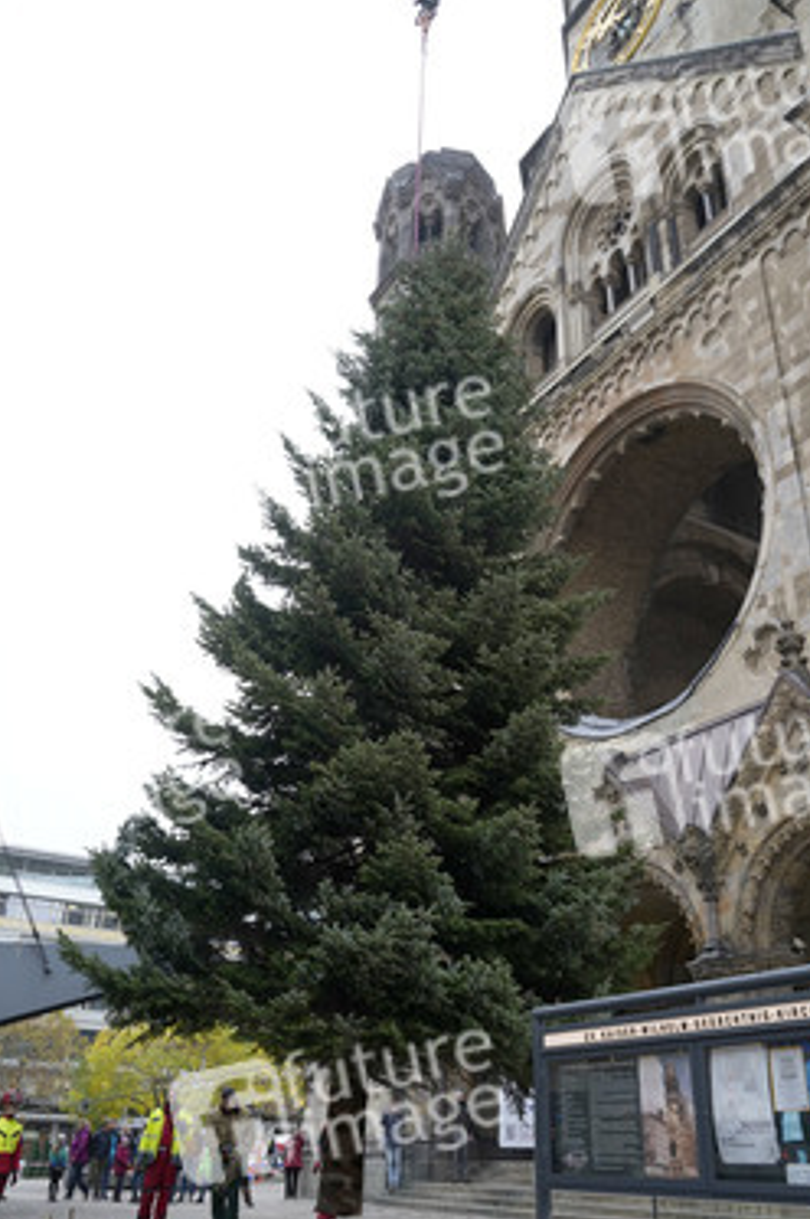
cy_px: 618
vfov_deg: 62.0
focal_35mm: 30
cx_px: 431
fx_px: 1014
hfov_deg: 43.5
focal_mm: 28
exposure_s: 1/100
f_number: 6.3
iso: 640
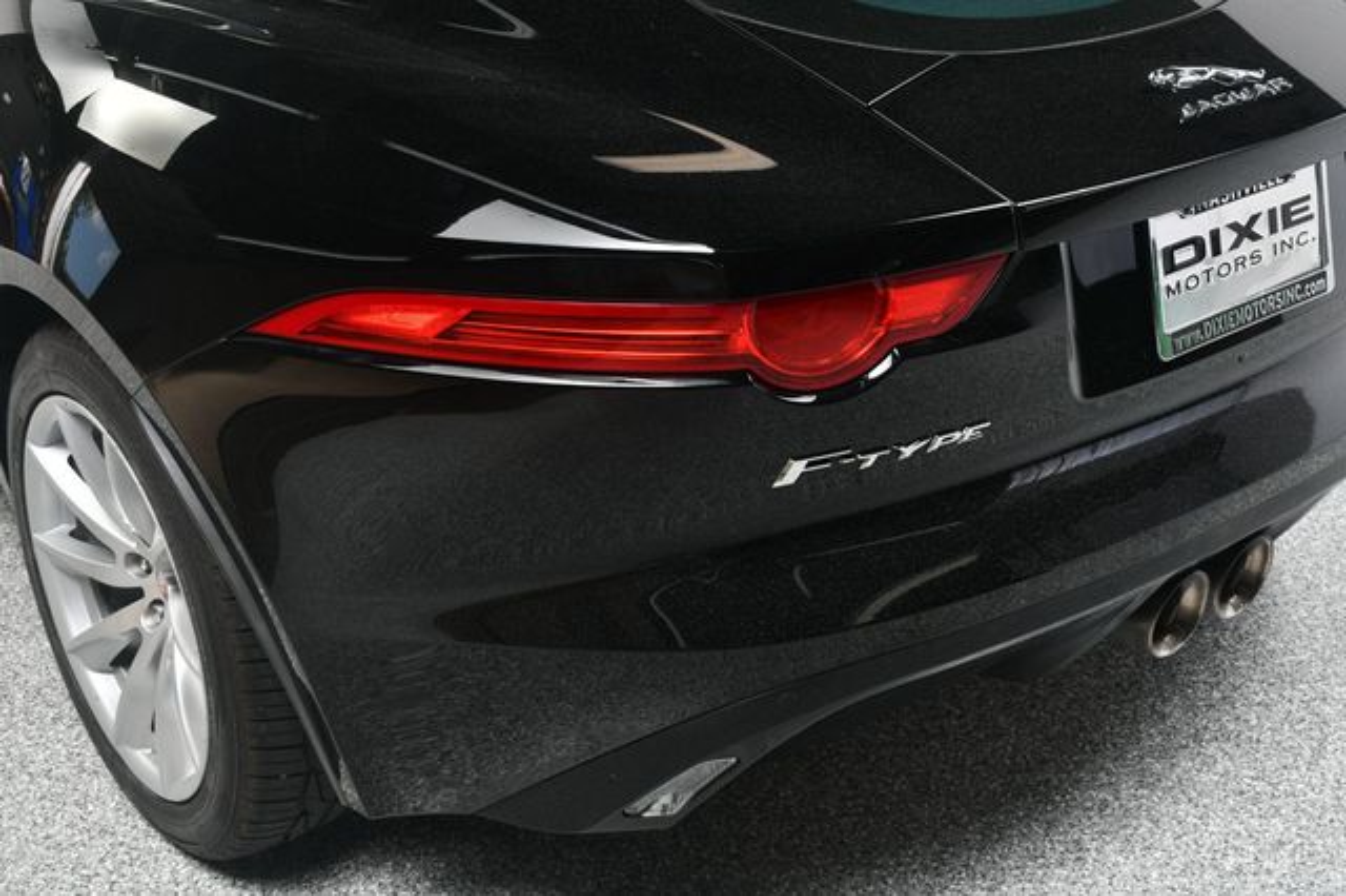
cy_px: 448
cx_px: 673
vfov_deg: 29.8
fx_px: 1682
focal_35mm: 45
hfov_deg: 43.6
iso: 100
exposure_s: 1/160
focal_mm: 30
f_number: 8
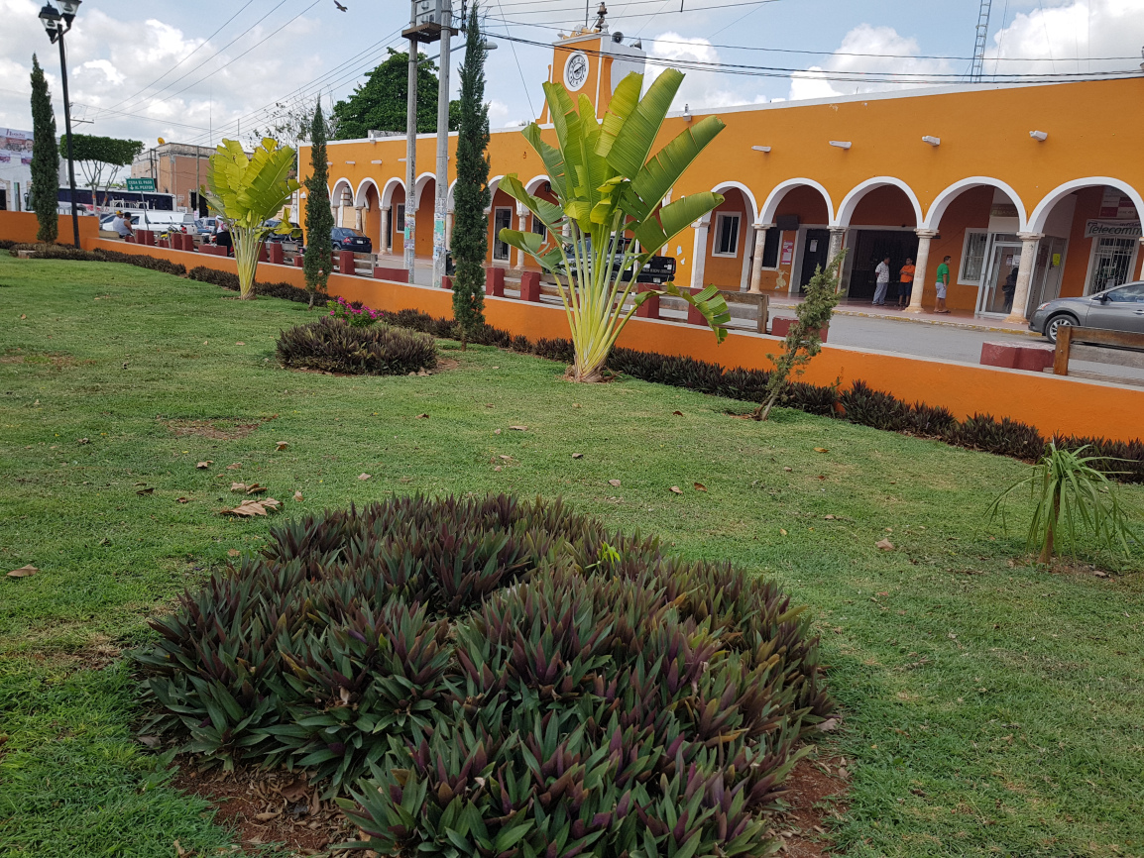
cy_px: 429
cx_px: 572
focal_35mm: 26
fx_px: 859
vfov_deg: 53.1
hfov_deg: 67.3
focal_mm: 4.2
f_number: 1.7
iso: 40
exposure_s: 1/1484
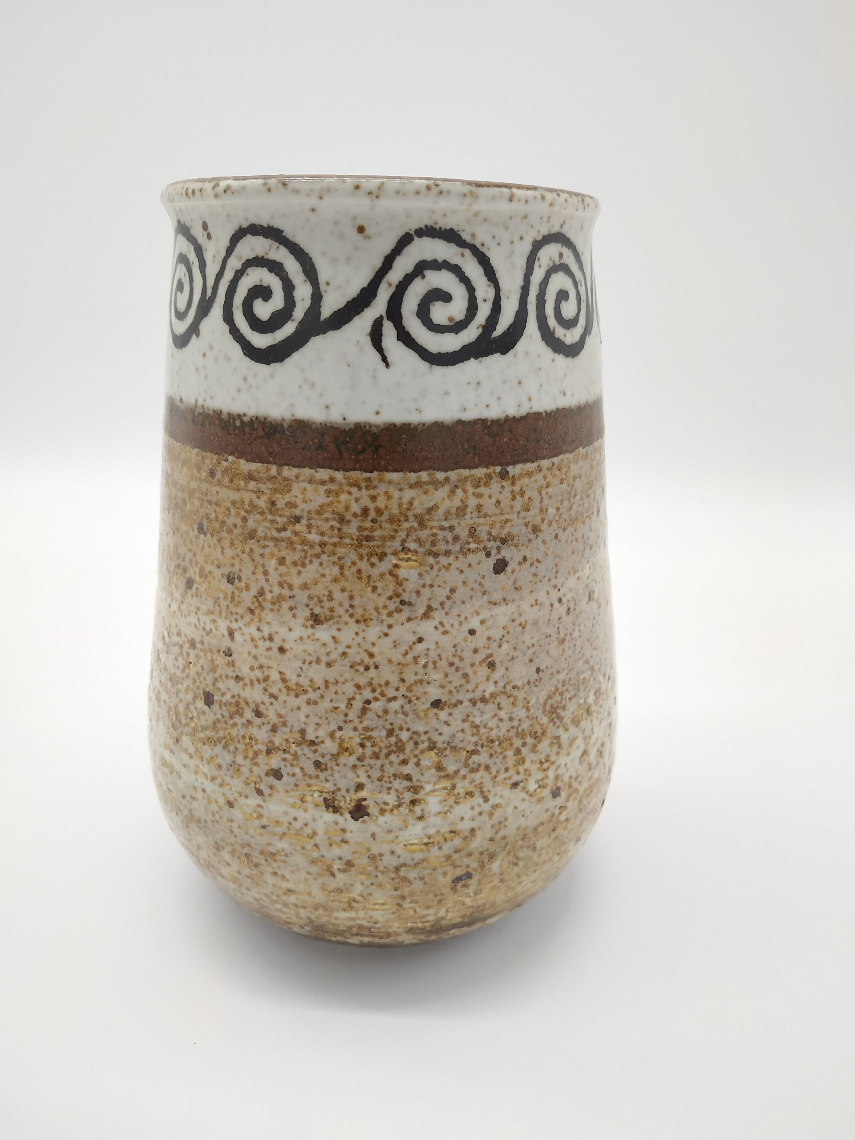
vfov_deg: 71.6
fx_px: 790
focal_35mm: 24
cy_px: 570
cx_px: 428
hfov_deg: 56.8
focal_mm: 3.94
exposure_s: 1/344
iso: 250
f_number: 1.9
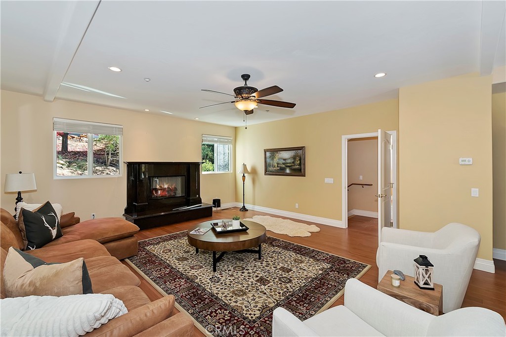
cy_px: 168
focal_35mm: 15
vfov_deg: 77.3
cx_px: 253
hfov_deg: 100.4
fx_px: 211
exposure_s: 1/30
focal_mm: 10
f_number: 8
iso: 400
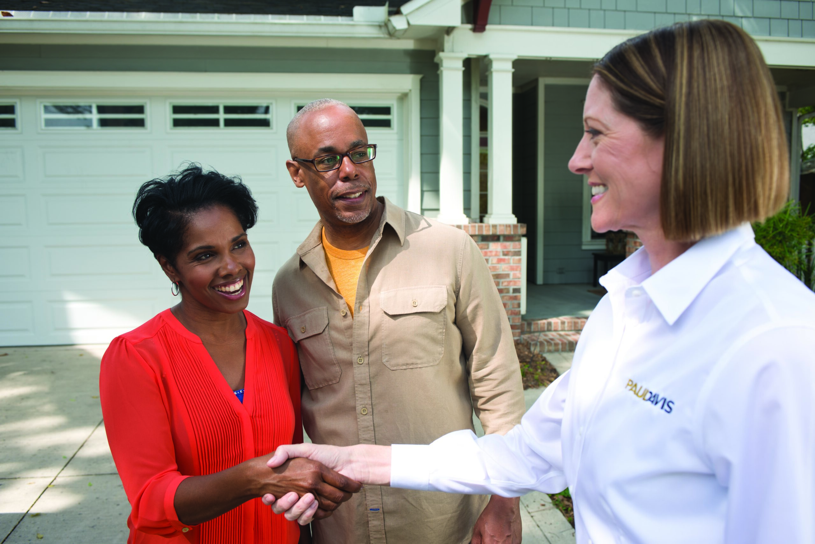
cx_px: 408
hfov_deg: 58.7
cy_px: 272
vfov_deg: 41.2
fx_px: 725
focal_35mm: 32
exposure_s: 1/160
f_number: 6.3
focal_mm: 32
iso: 80
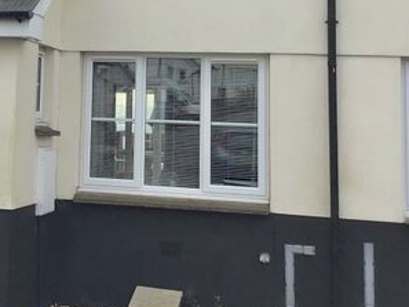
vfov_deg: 19.6
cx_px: 59
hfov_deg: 26.0
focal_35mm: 73
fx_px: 863
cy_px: 5
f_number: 2.4
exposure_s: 1/450
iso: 25
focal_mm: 3.3
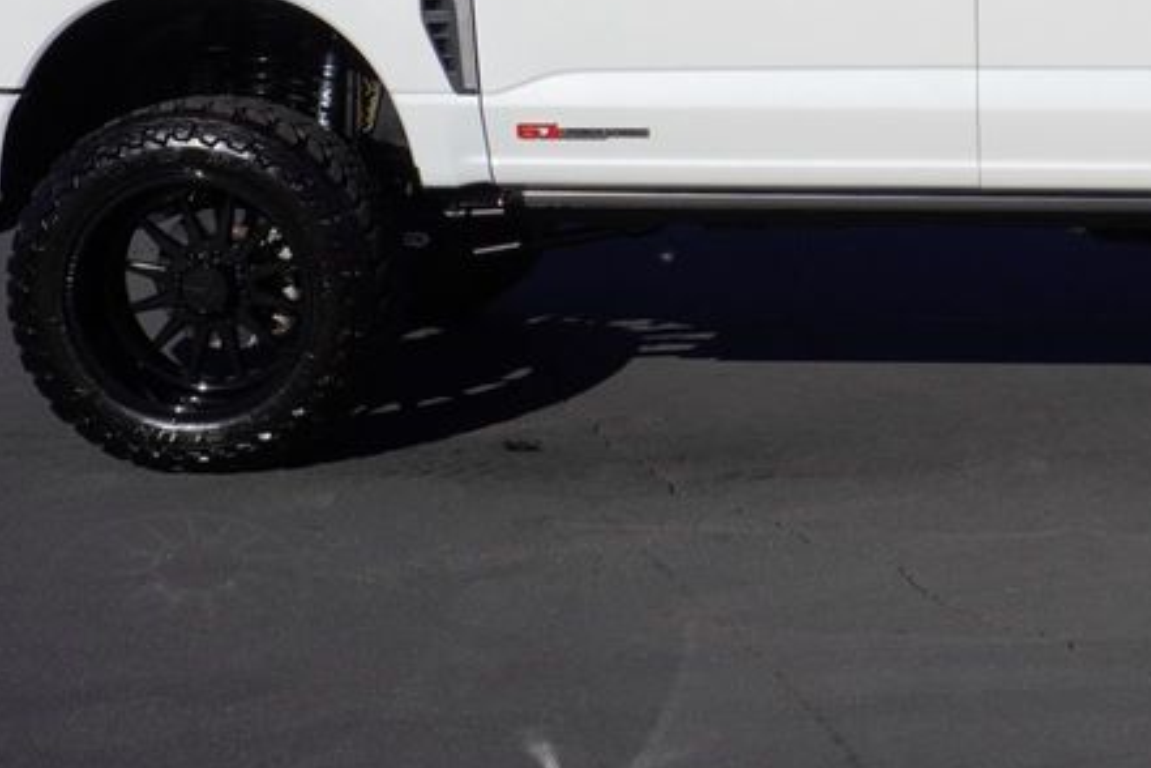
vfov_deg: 16.8
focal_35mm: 80
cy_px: 57
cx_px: 1107
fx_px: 2563
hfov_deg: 24.3
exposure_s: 1/320
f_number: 10
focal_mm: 23
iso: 100
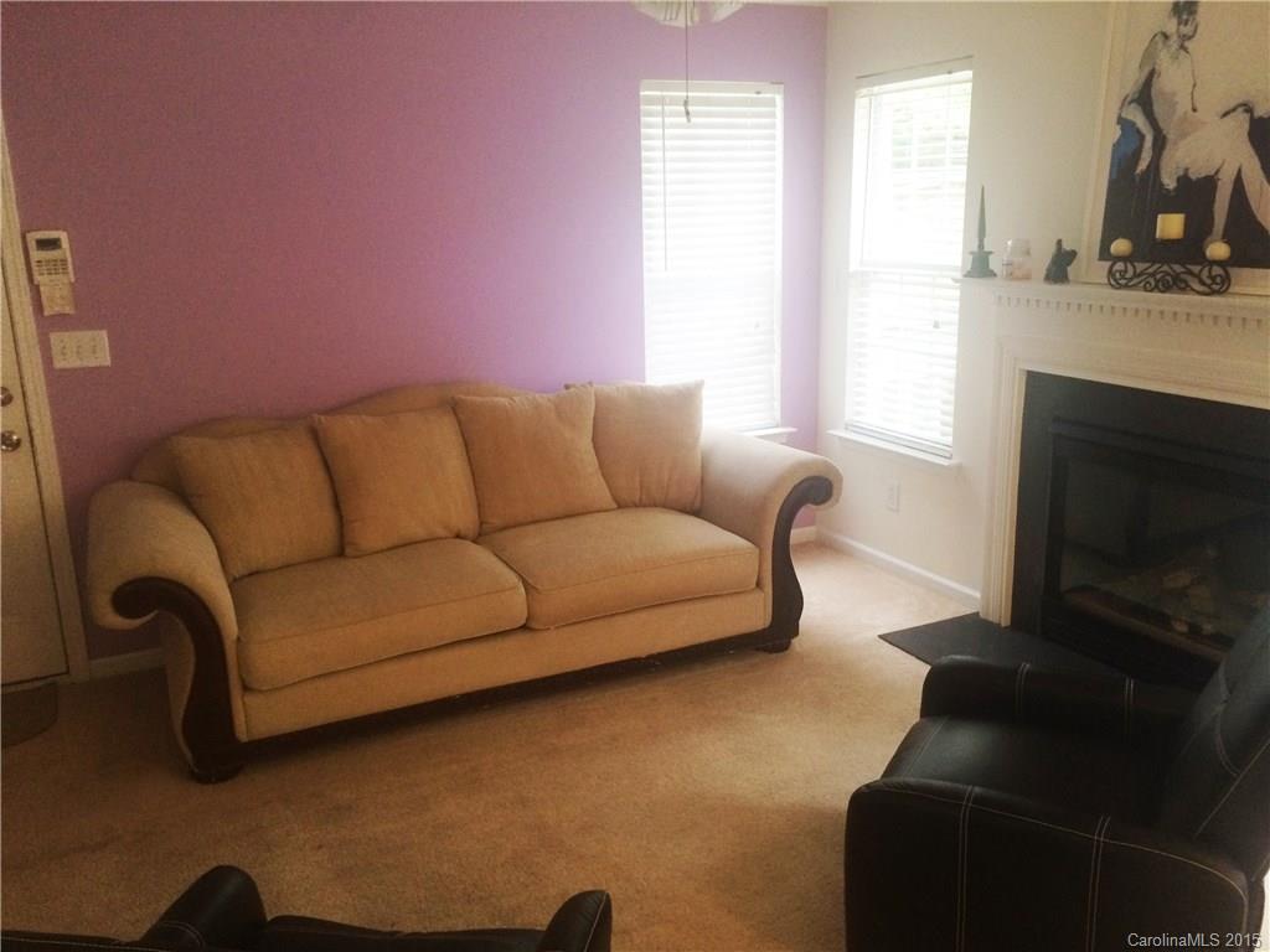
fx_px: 1064
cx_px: 635
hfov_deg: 61.7
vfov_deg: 48.2
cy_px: 476
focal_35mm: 29
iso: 100
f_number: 2.2
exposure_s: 1/30
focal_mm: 4.15
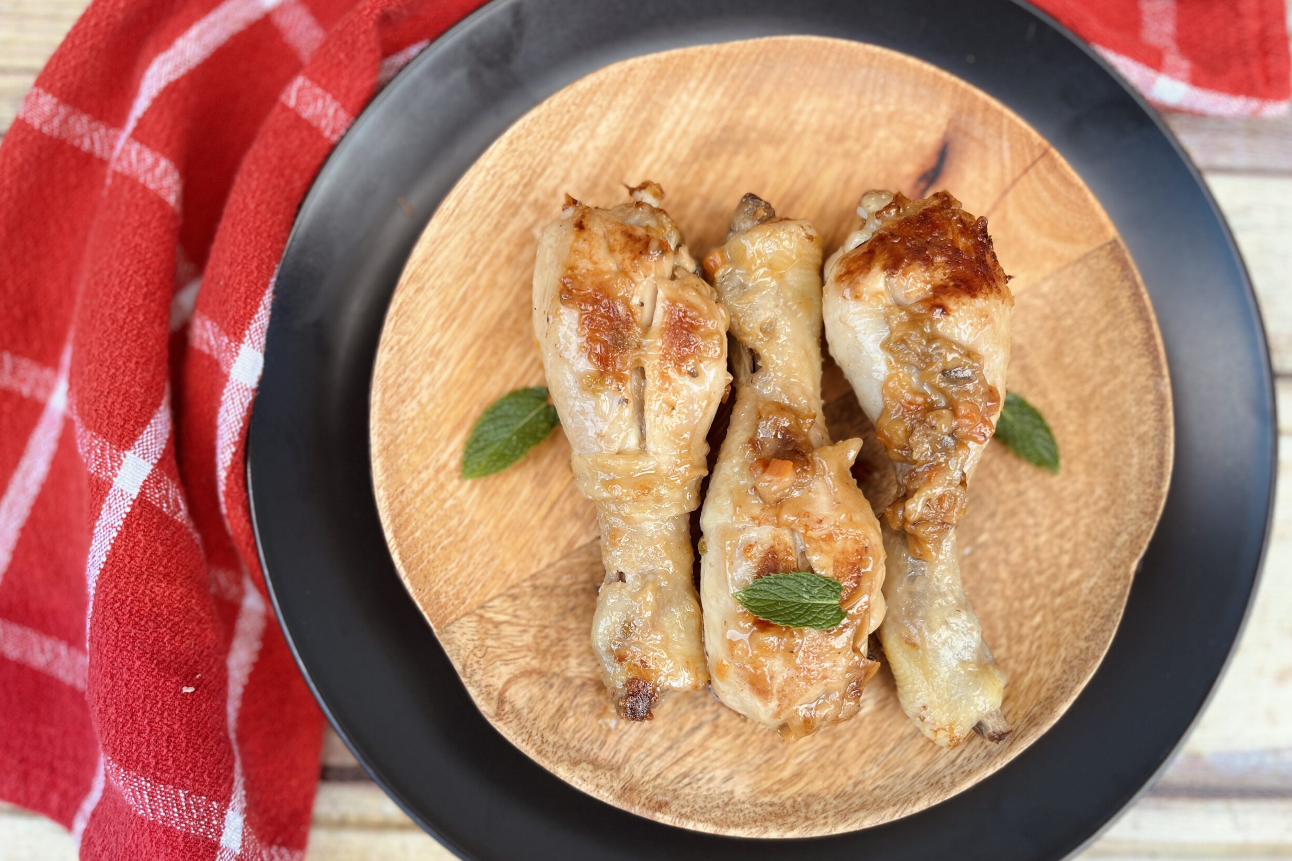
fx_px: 1005
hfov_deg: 65.5
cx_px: 650
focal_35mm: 28
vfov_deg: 46.4
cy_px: 451
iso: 64
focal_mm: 5.1
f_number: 1.6
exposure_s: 1/122
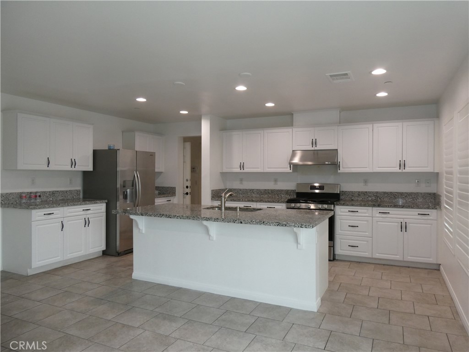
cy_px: 176
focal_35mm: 24
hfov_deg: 71.6
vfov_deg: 56.8
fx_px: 325
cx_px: 234
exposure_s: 1/60
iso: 200
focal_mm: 4.3
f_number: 3.3
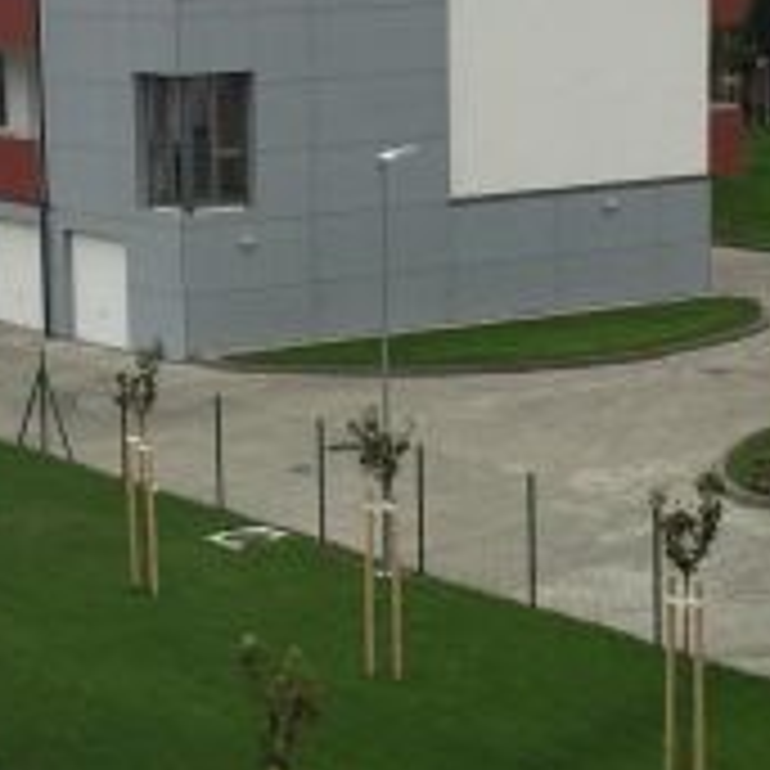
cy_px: 446
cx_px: 158
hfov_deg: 14.5
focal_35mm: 120
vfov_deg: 14.5
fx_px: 3020
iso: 32
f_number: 2.2
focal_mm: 4.15
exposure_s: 1/1068
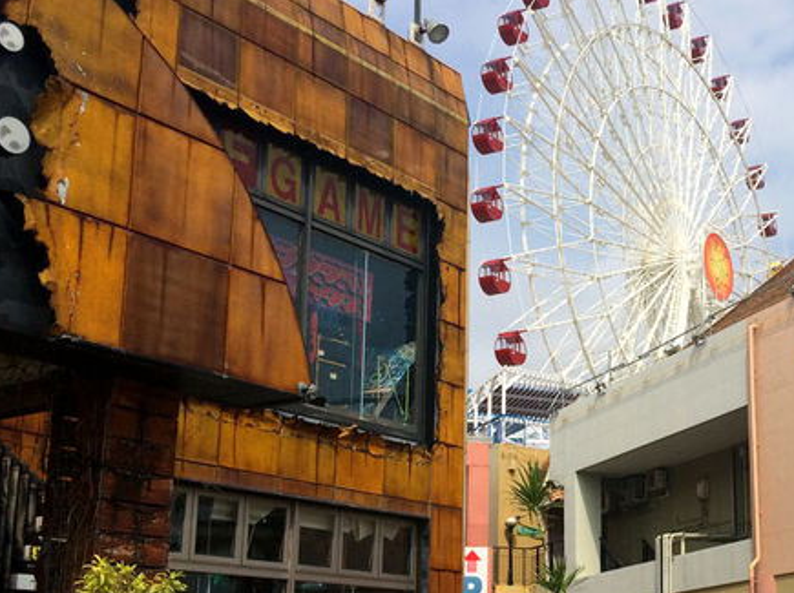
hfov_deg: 37.1
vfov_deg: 29.0
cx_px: 621
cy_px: 337
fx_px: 1145
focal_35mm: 50
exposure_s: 1/3425
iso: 32
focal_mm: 4.15
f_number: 2.2
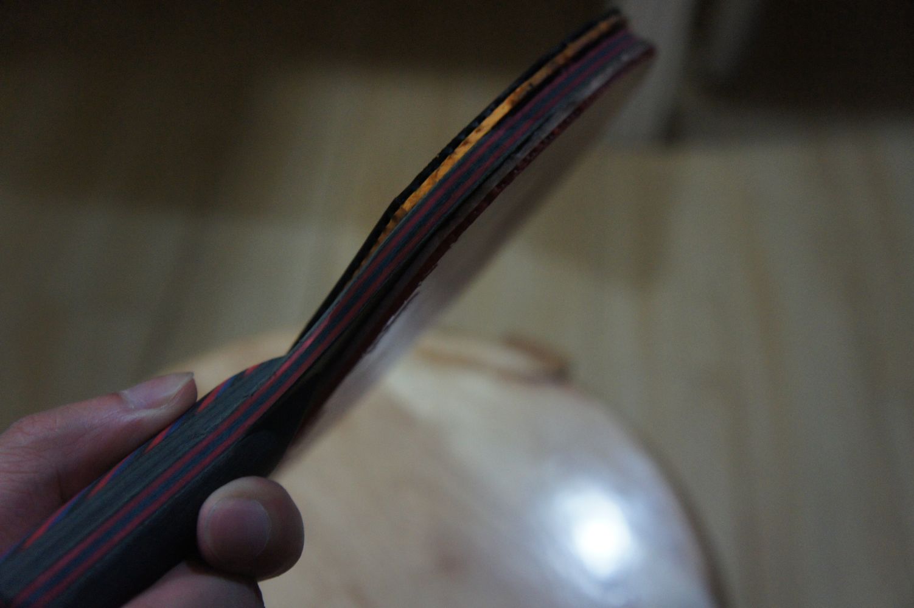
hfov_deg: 45.0
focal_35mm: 44
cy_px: 304
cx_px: 457
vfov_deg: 30.8
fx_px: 1104
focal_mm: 29
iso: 1600
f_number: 4
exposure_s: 1/15
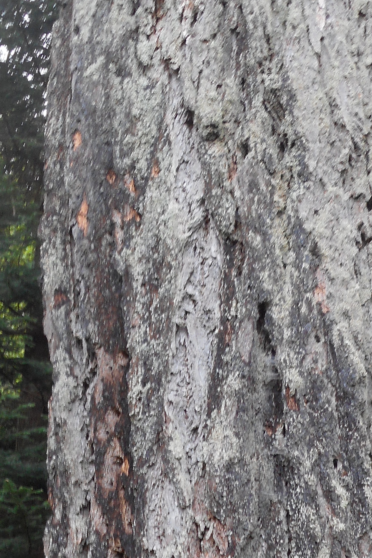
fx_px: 1101
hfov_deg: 19.2
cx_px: 233
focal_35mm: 71
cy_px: 536
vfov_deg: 27.1
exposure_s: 1/30
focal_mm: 5.2
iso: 80
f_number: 4
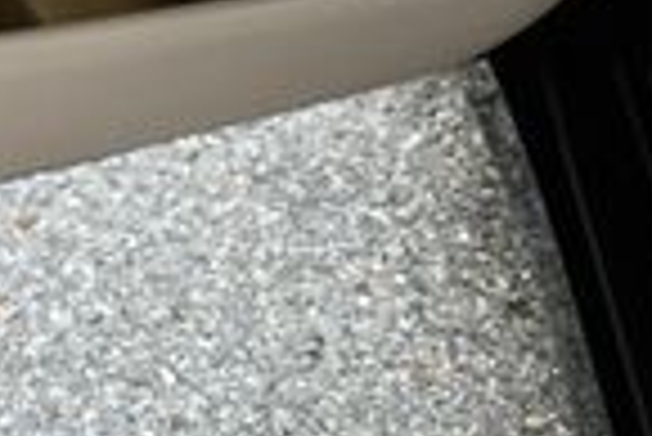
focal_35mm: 159
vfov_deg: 8.2
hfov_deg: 12.0
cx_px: -468
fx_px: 2883
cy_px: -432
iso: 500
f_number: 3.5
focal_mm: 18
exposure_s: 1/250
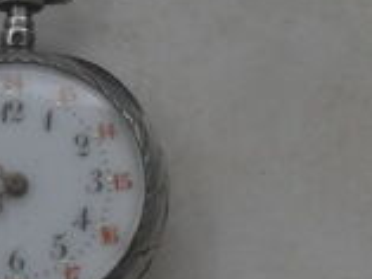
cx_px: 57
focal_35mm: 113
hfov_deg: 17.2
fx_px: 1215
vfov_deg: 13.1
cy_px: 147
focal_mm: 6.3
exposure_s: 1/250
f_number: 2.8
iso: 80
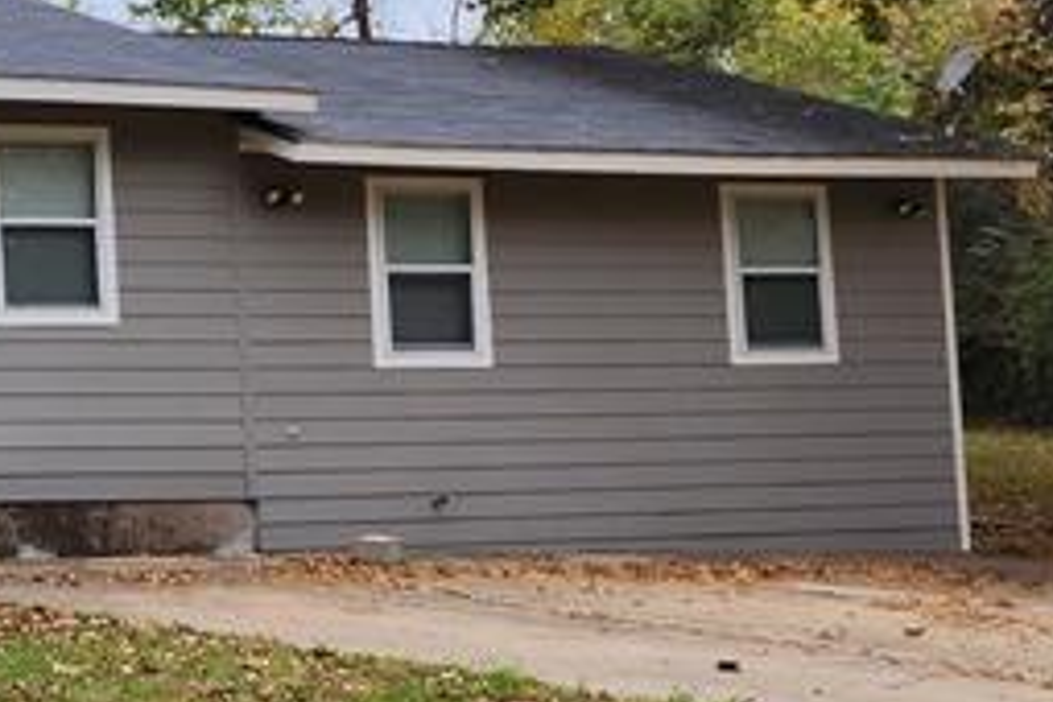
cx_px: -719
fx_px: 2808
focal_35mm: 96
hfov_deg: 17.9
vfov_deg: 14.2
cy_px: 219
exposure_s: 1/575
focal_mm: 6.4
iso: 12
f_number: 1.8
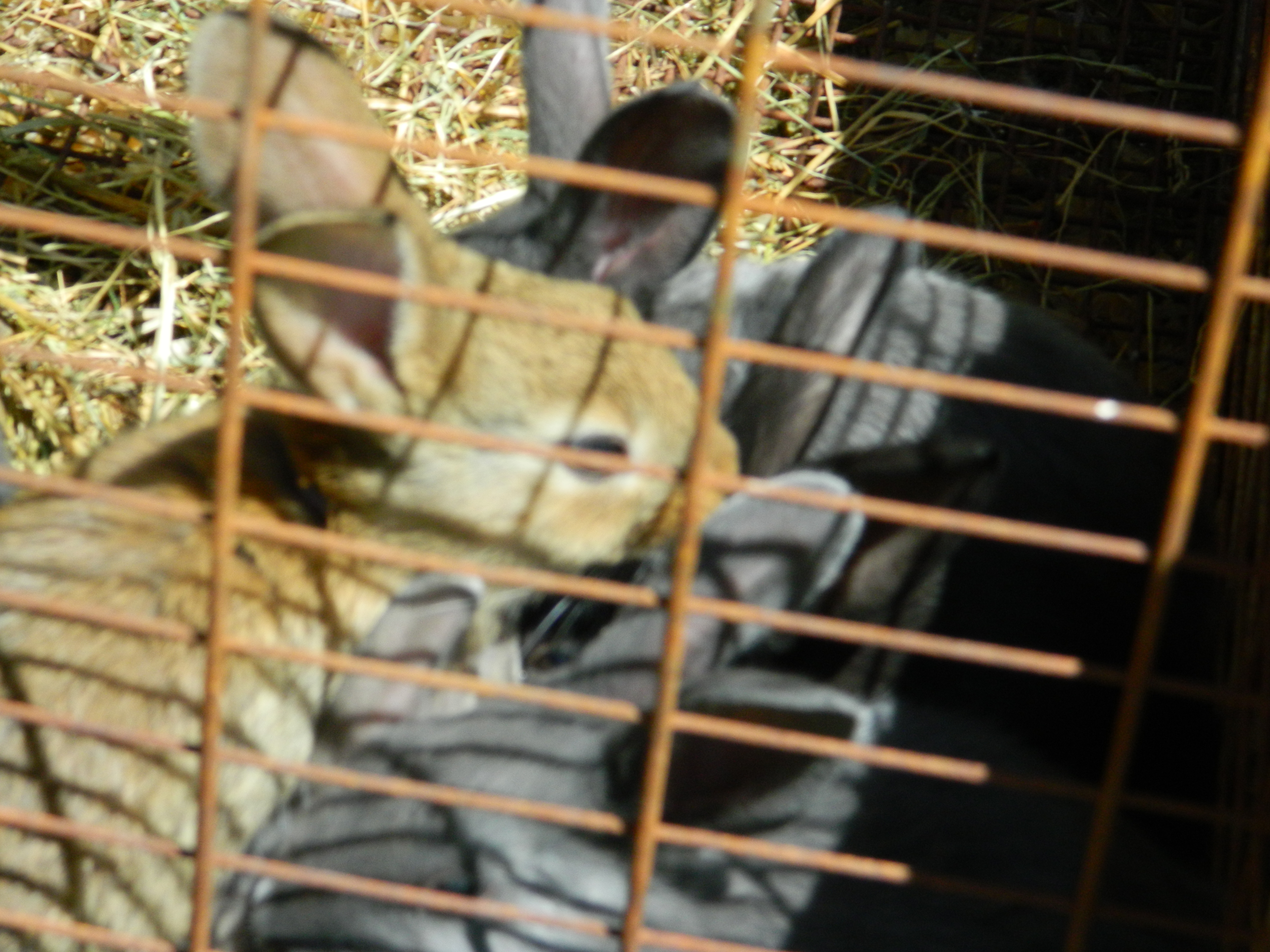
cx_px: 635
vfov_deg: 11.5
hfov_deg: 15.3
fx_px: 4733
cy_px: 476
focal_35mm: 129
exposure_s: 1/500
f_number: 4.7
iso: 200
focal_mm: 23.2
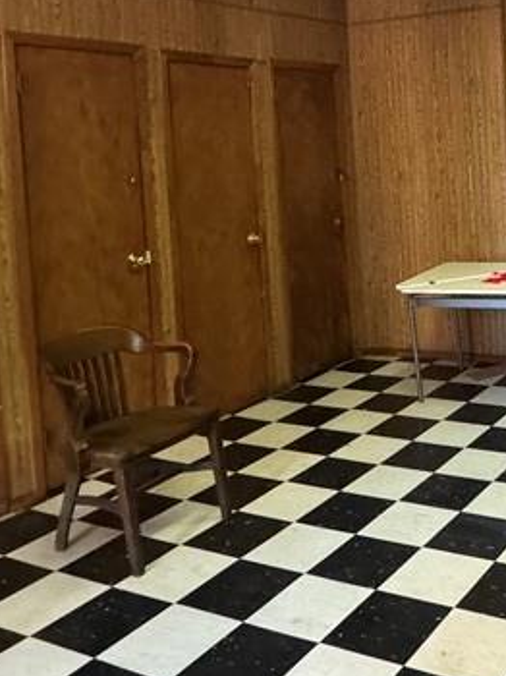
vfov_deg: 44.4
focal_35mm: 41
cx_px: 510
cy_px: 174
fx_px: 800
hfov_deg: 32.2
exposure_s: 1/60
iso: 1000
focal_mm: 2.22
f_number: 2.2
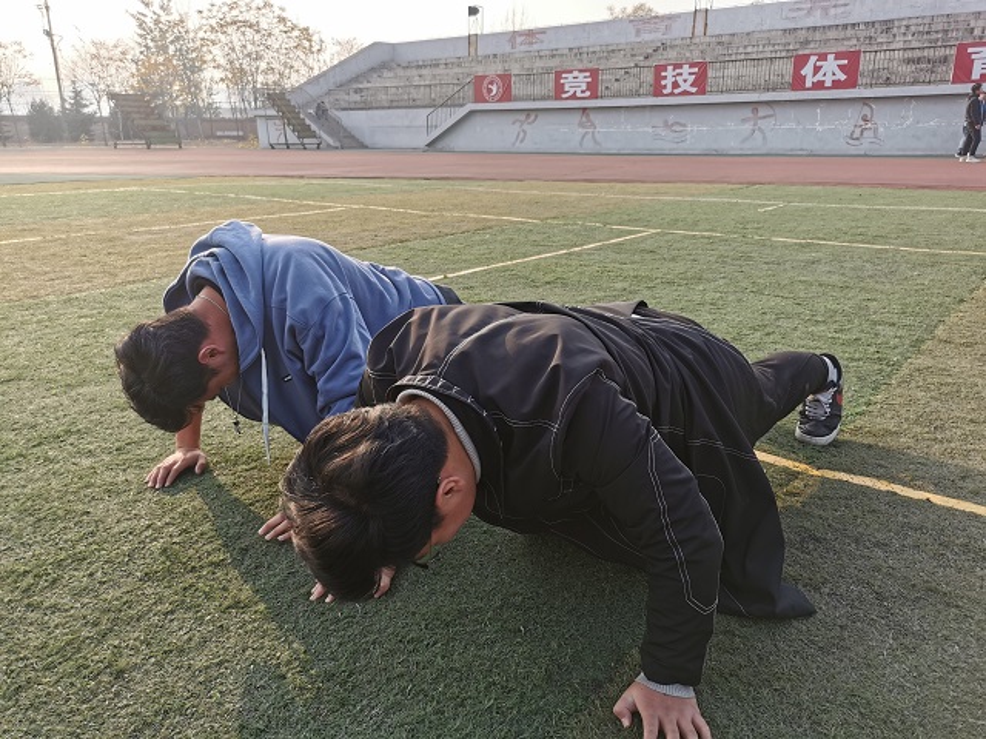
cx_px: 493
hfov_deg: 65.3
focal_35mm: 27
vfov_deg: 51.4
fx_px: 769
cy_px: 370
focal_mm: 5.58
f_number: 1.8
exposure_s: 1/539
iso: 50
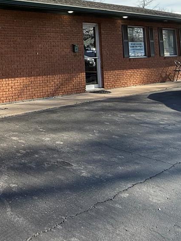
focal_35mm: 40
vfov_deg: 43.3
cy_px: 31
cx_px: -57
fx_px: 279
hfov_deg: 28.9
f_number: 2.2
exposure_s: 1/820
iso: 50
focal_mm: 2.22
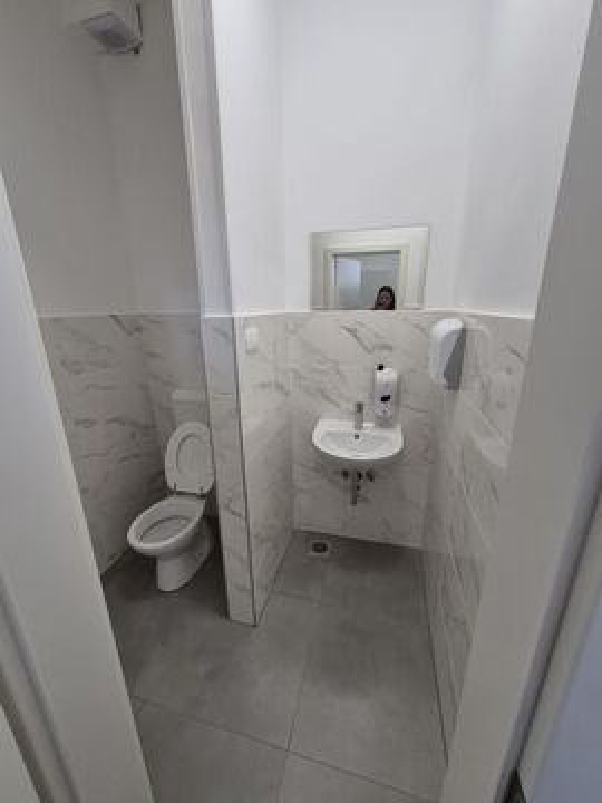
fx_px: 301
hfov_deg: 89.9
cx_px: 301
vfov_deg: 106.2
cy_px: 402
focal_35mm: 13
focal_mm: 1.74
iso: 200
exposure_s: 1/50
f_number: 2.2
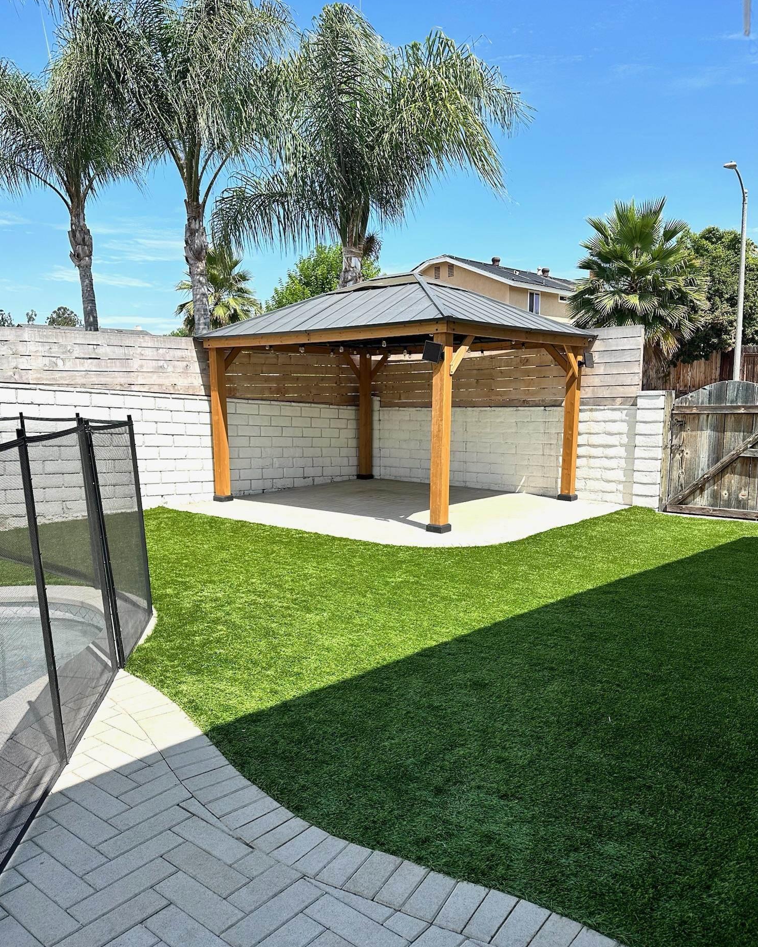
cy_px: 514
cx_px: 368
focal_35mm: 26
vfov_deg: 65.9
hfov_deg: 54.9
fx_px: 729
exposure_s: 1/4016
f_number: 1.78
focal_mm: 6.86
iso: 80
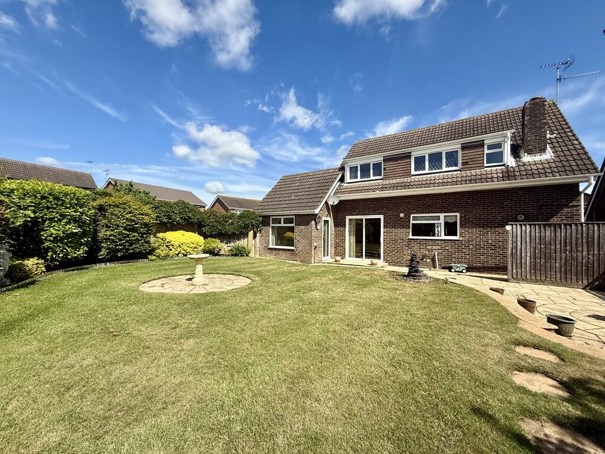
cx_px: 302
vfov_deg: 85.7
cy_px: 227
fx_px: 245
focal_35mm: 14
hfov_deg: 102.1
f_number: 2.2
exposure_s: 1/1961
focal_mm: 2.22
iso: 50
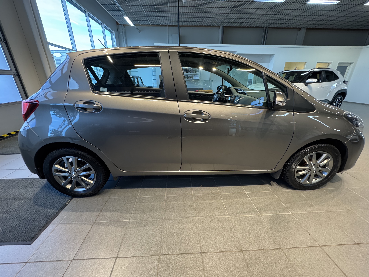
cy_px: 138
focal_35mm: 14
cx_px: 184
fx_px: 149
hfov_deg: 102.1
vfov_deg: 85.7
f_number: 2.2
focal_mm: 2.22
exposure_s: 1/100
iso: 250
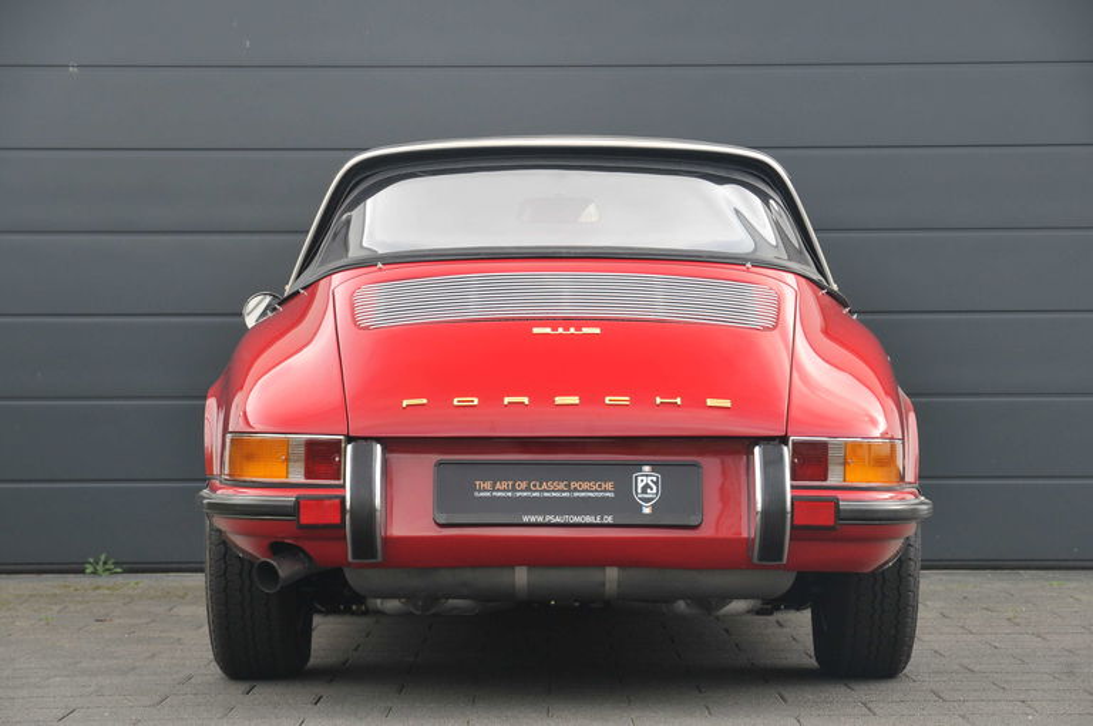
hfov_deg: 19.5
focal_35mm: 105
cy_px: 363
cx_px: 546
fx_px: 3184
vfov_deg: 13.0
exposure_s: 1/60
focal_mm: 70
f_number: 7.1
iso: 400
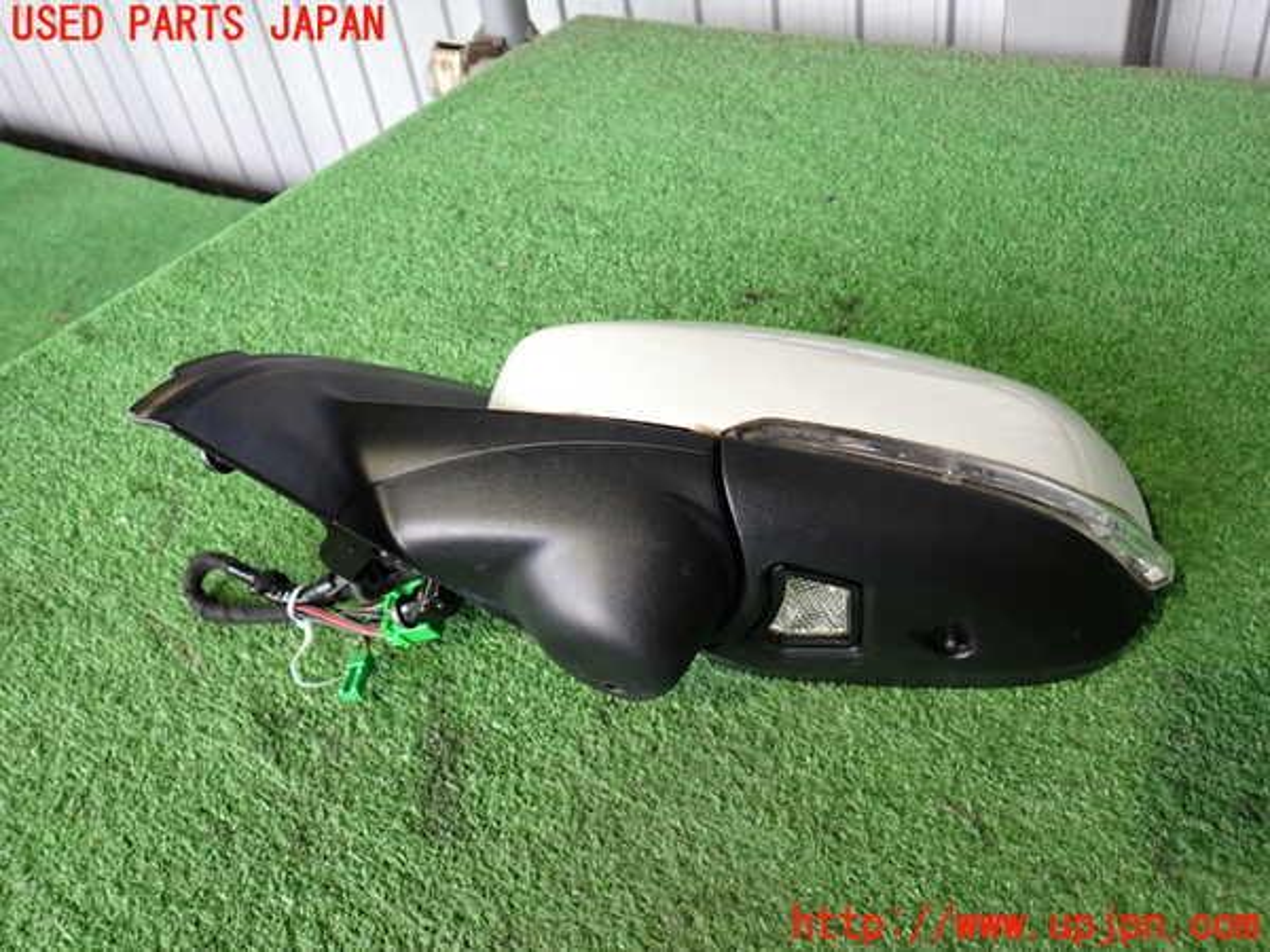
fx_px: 1101
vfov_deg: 46.8
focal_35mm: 30
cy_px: 476
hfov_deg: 60.0
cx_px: 635
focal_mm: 5.4
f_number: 2.3
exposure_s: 1/30
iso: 250
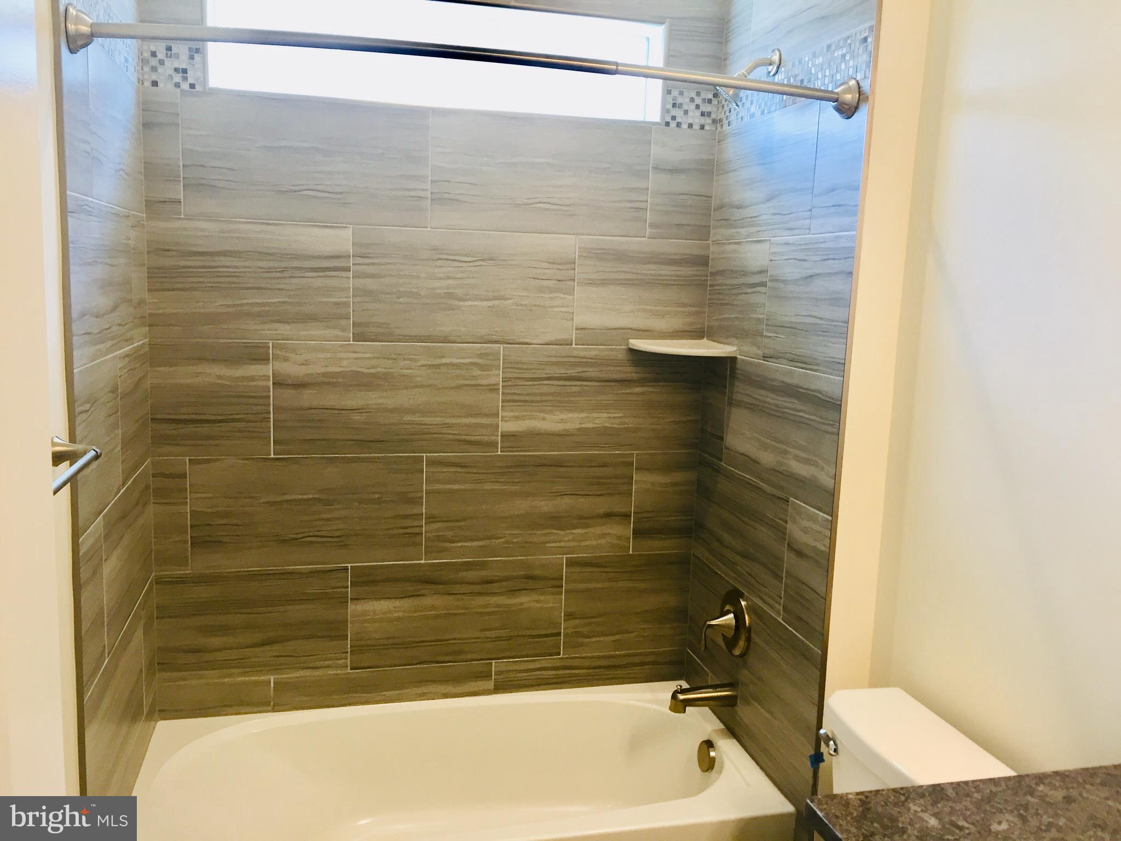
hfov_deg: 61.7
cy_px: 420
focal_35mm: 29
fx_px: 939
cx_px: 560
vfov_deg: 48.2
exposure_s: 1/30
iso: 40
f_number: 2.2
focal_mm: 4.15
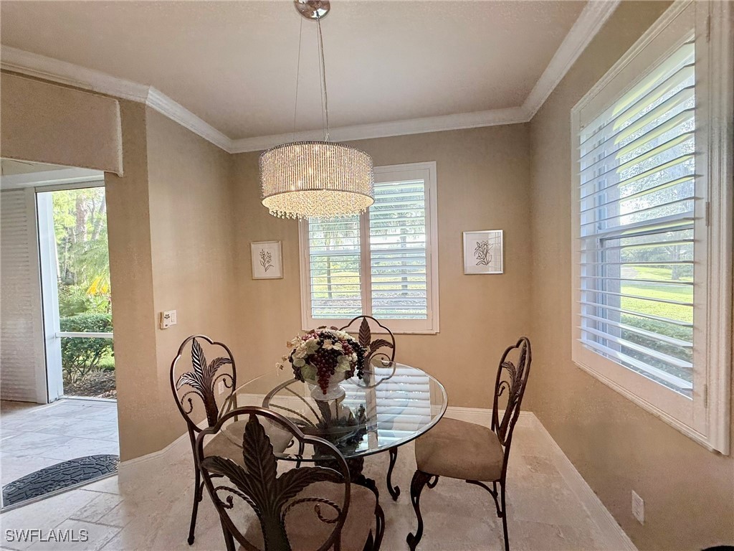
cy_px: 276
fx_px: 297
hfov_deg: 102.1
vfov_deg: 85.7
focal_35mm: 14
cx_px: 367
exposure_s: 1/120
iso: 64
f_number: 2.2
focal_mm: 2.22
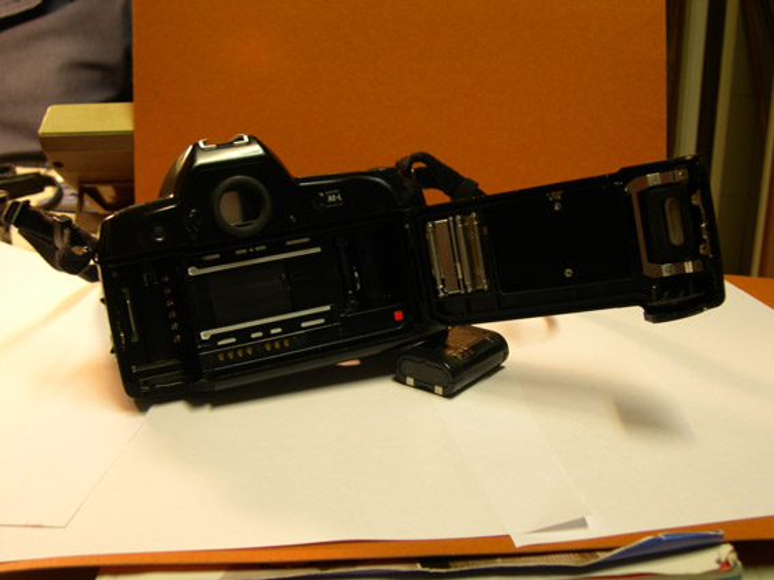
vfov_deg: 34.3
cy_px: 290
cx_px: 387
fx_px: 939
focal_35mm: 42
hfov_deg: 44.8
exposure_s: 1/9.4
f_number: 2.9
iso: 100
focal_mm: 9
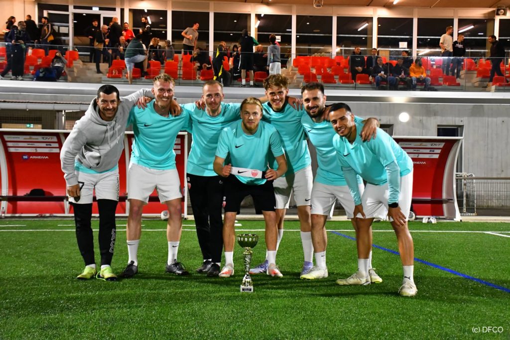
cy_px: 170
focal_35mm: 45
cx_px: 255
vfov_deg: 29.9
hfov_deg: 43.6
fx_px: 638
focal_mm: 30
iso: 6400
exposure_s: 1/400
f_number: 4.5
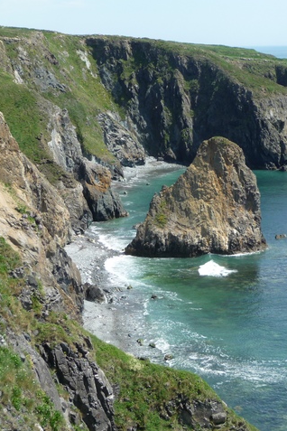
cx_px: 216
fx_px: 969
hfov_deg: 16.8
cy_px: 216
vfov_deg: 25.1
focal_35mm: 81
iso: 100
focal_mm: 9.8
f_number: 4.4
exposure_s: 1/400
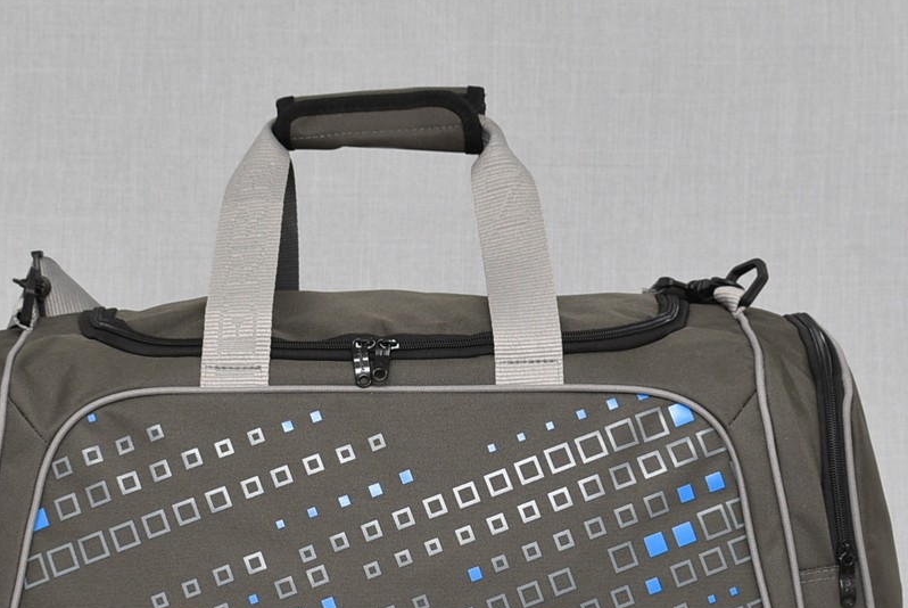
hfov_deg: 26.3
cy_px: 453
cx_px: 380
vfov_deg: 17.7
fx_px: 1944
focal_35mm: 77
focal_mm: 32
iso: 100
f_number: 5.6
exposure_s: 1/60
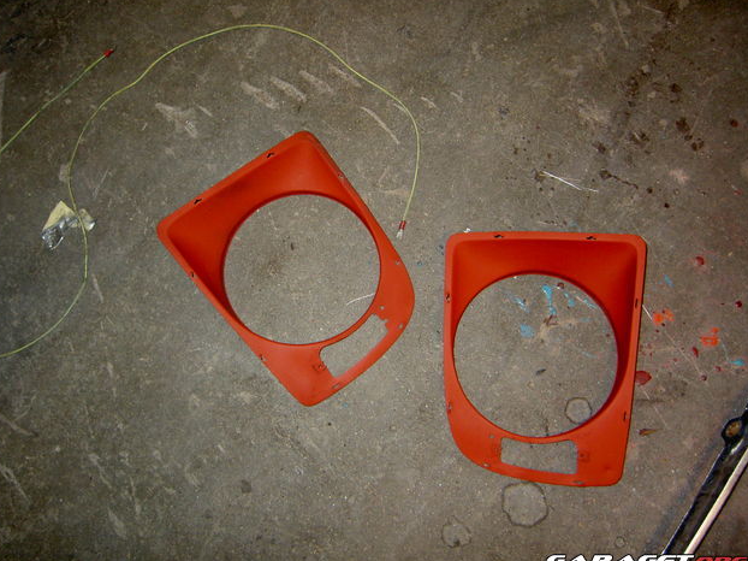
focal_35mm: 35
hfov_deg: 52.6
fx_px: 756
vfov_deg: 40.7
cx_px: 367
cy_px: 284
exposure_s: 1/60
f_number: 2.8
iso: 100
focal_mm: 5.6
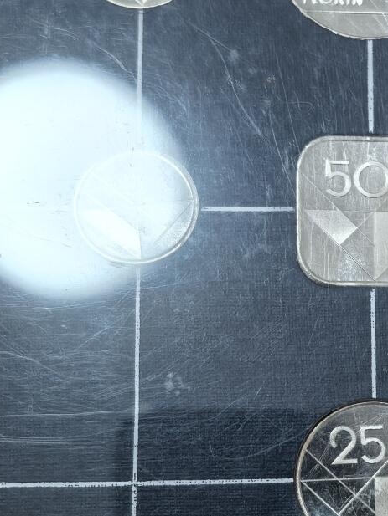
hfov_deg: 20.3
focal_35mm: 70
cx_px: 398
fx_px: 1046
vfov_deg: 27.4
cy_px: 378
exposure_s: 1/100
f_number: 2
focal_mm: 5.75
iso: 250
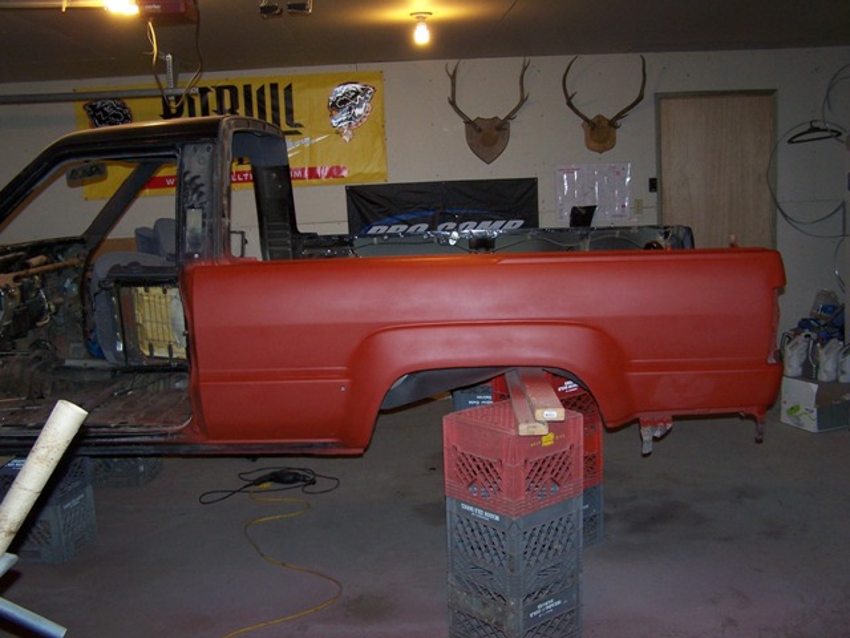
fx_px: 933
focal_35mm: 38
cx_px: 425
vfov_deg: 37.7
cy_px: 319
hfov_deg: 49.0
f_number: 2.8
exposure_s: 1/60
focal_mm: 6.3
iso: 140
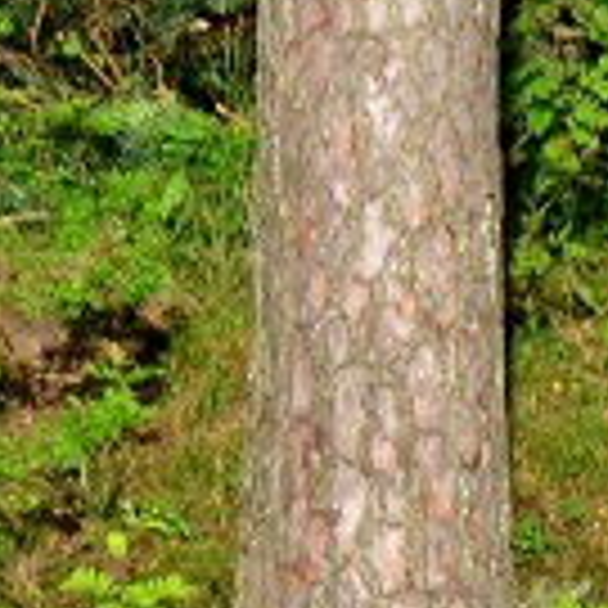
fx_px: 50414
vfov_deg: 0.7
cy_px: 953
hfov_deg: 0.7
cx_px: -1326
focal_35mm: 2537
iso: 400
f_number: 9
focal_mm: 270
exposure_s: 1/500
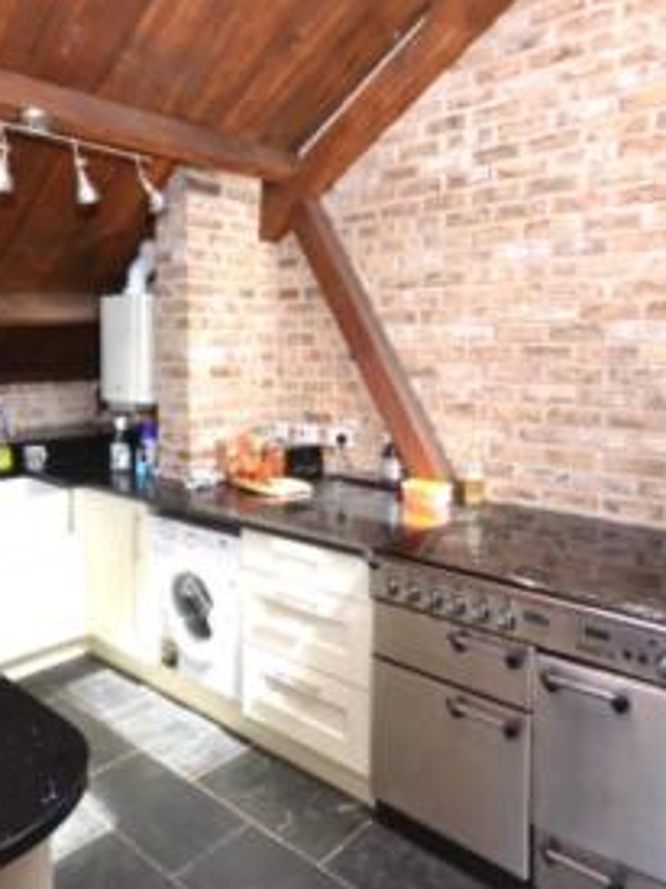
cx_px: 336
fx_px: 642
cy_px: 406
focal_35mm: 25
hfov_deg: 54.8
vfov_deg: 69.3
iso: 400
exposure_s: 1/80
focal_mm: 10
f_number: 4
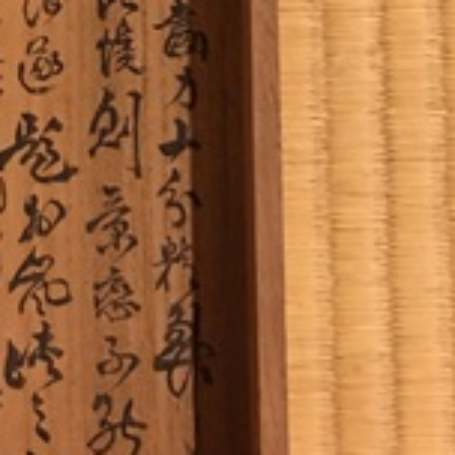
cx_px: 118
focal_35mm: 91
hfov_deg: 19.0
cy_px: 93
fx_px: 1353
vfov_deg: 18.9
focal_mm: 4.15
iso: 125
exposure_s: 1/4
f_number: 2.2
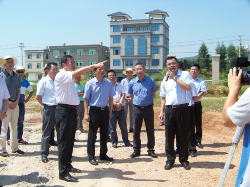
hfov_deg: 43.9
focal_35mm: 43
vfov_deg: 33.6
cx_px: 125
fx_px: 311
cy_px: 94
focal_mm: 6.75
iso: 65
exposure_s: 1/500
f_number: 4
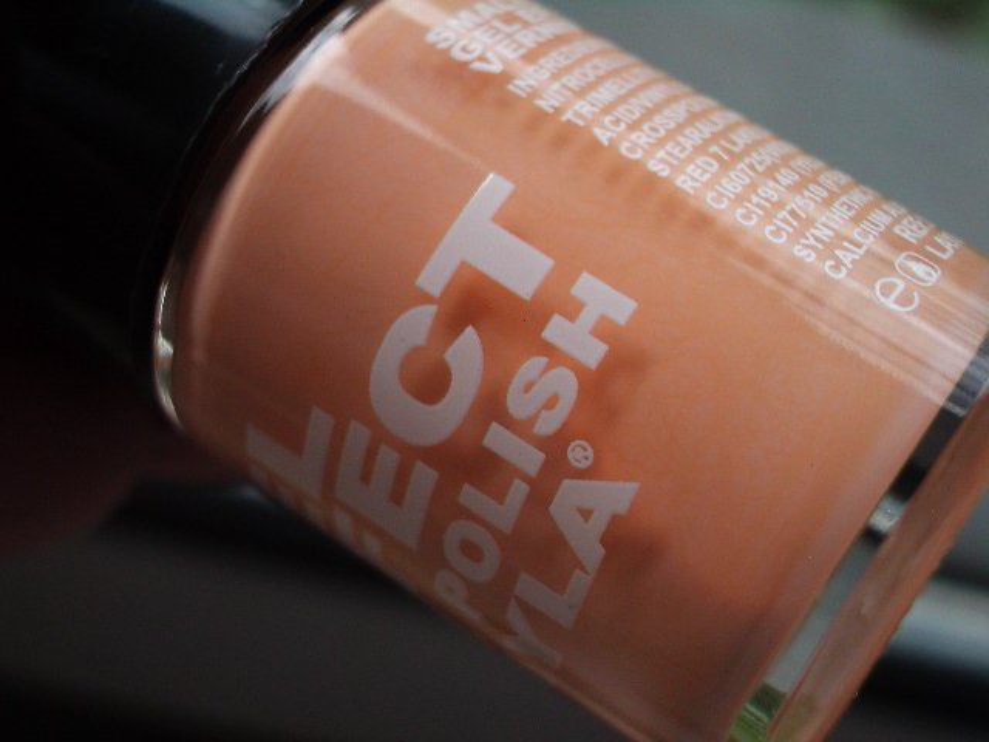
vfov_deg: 23.7
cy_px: 371
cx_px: 494
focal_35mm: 62
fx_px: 1771
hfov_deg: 31.2
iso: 100
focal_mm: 10.2
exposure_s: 1/50
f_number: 3.5
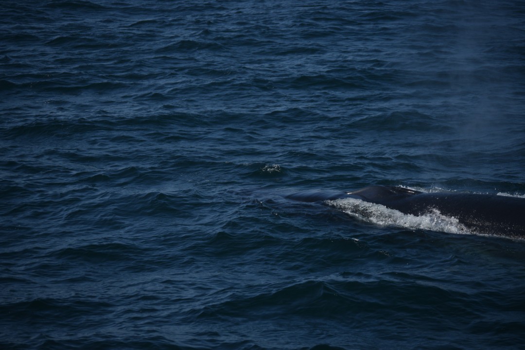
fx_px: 2734
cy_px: 175
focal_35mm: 188
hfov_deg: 11.0
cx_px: 262
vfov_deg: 7.3
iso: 200
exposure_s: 1/4000
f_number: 4.8
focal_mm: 125
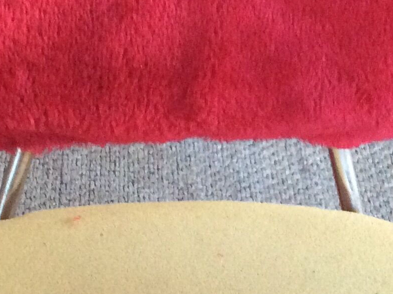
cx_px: 154
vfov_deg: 14.0
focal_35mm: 105
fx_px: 1190
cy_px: 249
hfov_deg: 18.7
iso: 320
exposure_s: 1/17
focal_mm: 3.3
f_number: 2.4
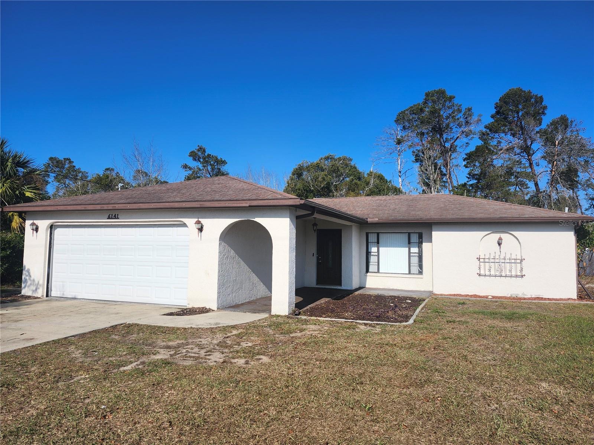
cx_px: 297
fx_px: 395
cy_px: 222
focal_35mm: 23
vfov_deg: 58.9
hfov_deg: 73.9
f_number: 1.8
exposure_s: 1/2643
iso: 25
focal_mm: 5.54
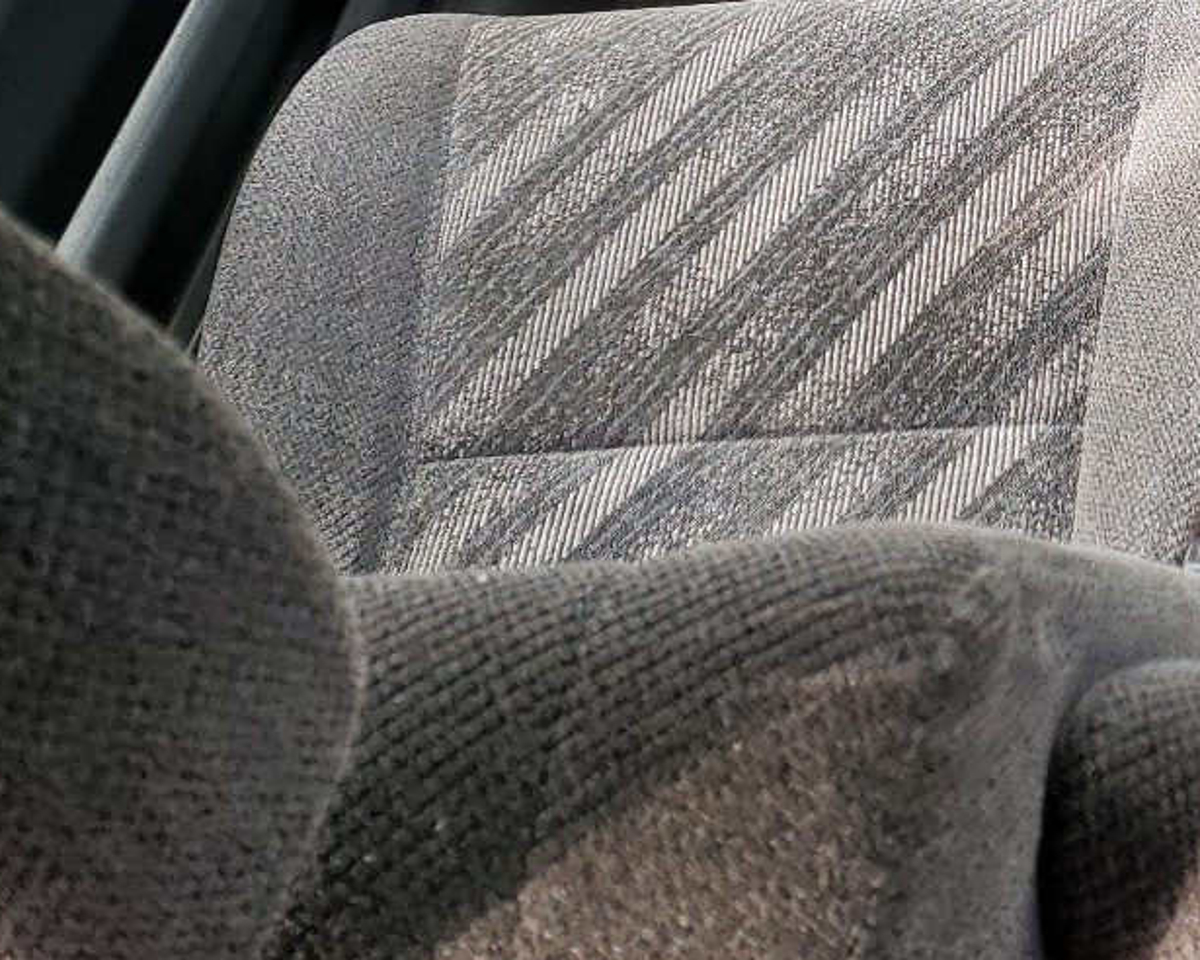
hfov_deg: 25.3
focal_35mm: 66
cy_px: -174
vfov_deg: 21.6
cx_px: 1500
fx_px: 2344
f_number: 1.5
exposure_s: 1/120
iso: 74
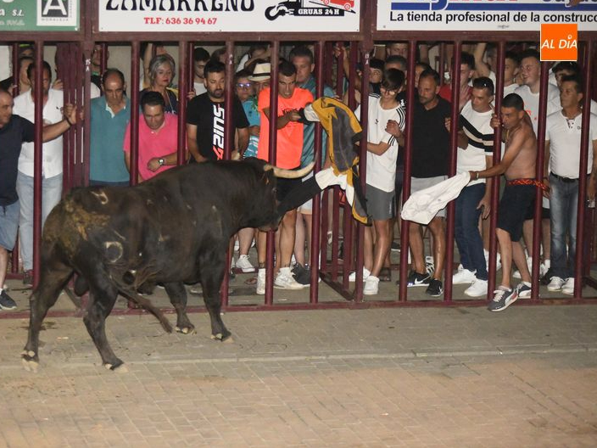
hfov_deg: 15.0
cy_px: 223
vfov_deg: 11.3
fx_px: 2259
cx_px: 265
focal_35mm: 131
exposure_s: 1/250
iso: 25600
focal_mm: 120
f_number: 2.8
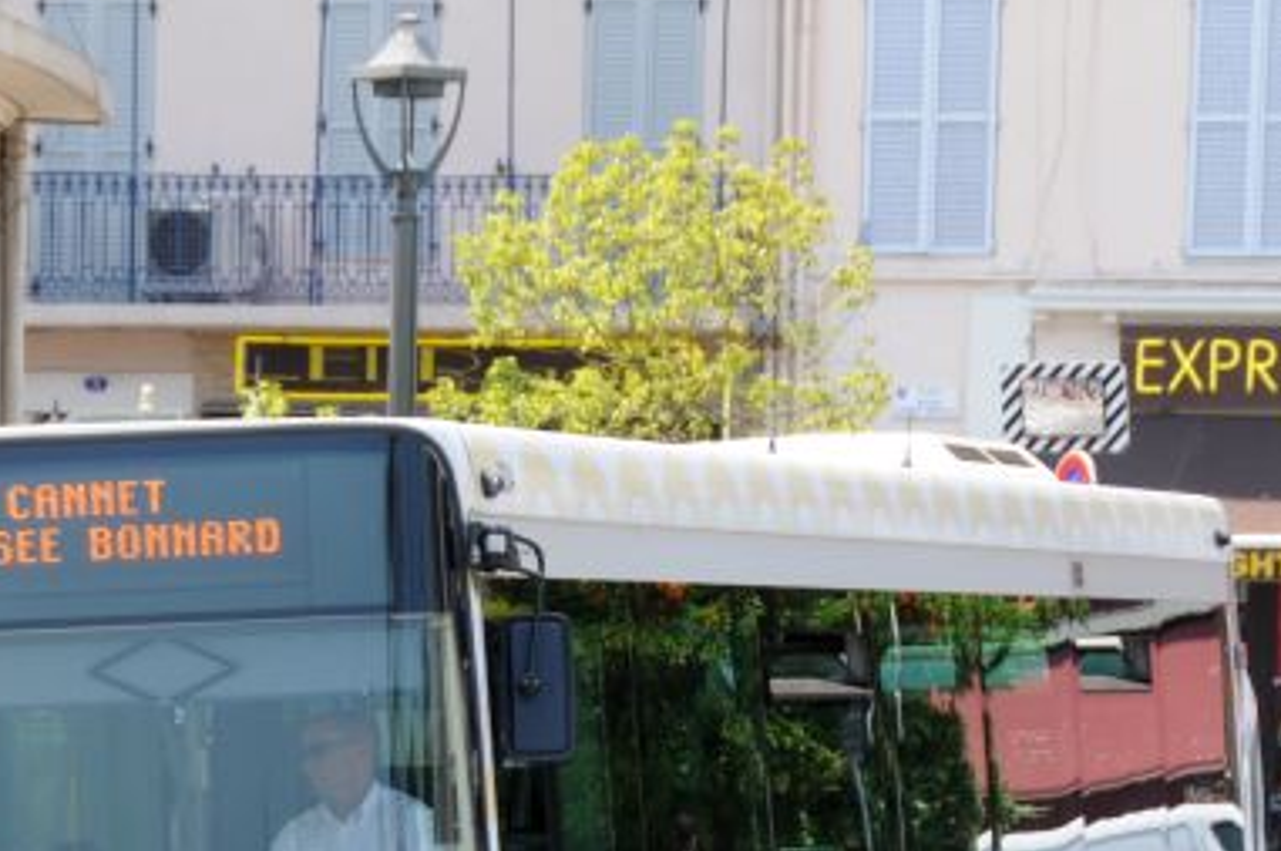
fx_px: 8884
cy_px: 871
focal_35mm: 250
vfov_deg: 5.5
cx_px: 551
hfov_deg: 8.2
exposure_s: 1/250
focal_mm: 62
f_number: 8
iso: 200
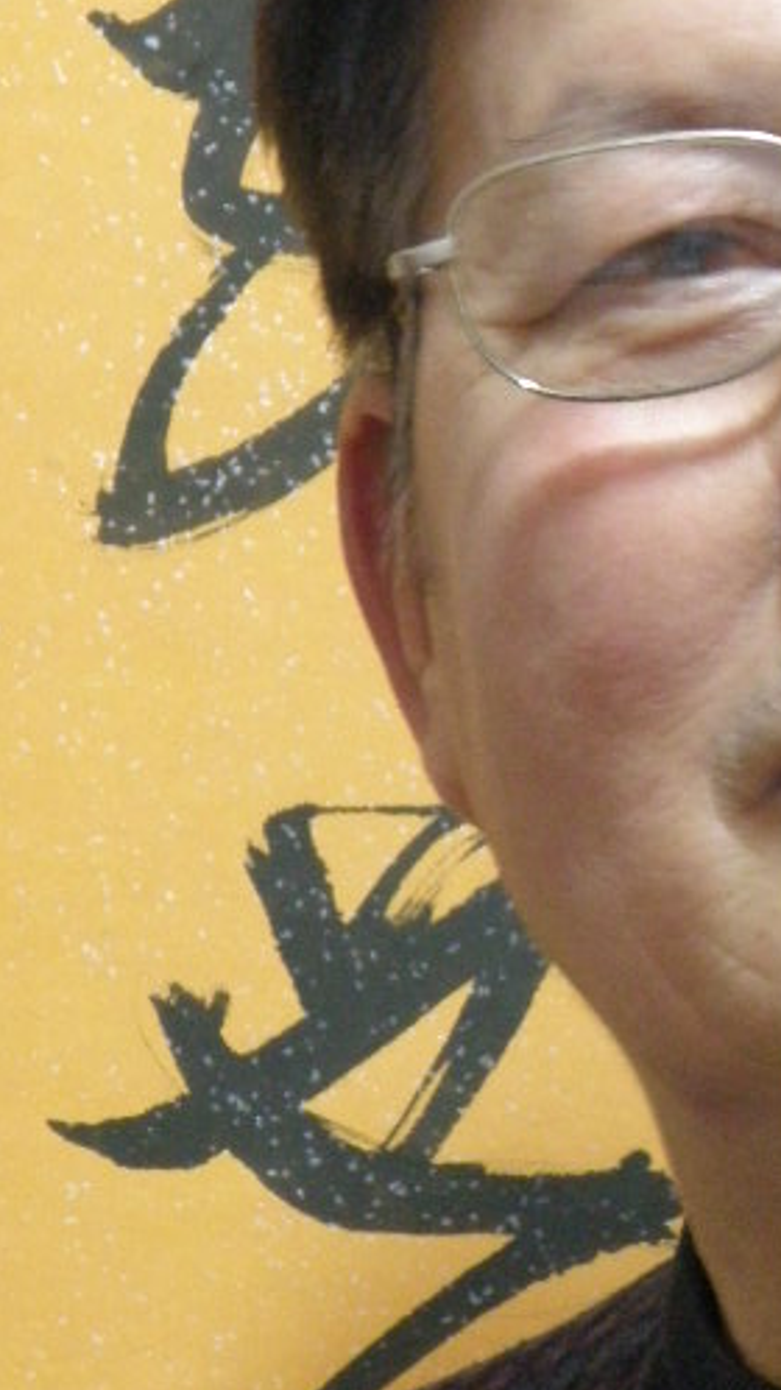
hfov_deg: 3.9
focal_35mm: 311
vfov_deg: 6.9
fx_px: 11454
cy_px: 823
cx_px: 773
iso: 320
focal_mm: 19.78
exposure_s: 1/2.5
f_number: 4.2
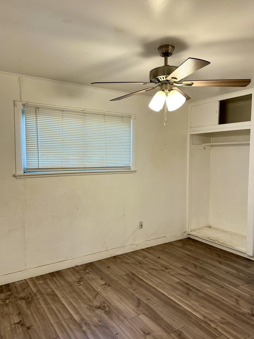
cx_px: 122
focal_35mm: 25
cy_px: 174
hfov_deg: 54.9
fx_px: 245
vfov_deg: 69.4
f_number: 1.78
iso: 160
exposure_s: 1/120
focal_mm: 6.86
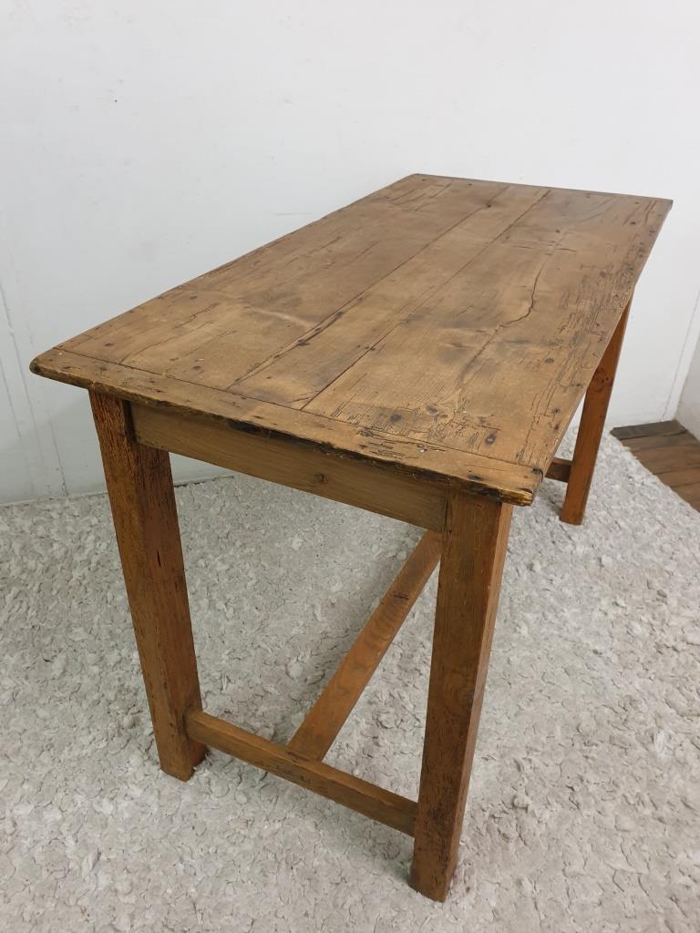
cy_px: 466
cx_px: 350
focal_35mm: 26
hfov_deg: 53.1
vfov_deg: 67.3
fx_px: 701
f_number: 2.4
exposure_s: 1/14
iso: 320
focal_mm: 4.3
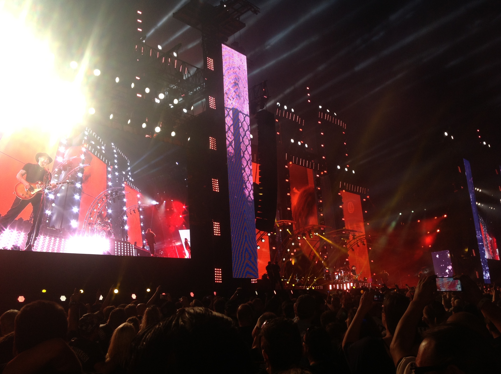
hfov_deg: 52.7
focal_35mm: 35
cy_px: 187
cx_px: 250
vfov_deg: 40.6
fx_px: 506
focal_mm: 4.28
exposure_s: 1/130
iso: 50
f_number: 2.4
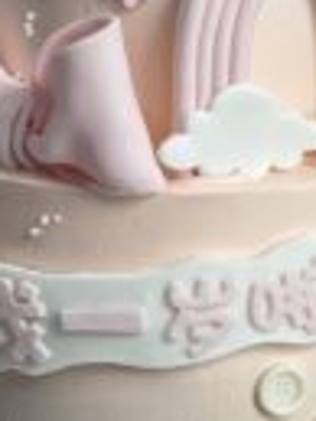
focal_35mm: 265
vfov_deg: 7.5
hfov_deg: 5.6
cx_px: 176
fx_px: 3220
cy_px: 106
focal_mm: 7.5
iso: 50
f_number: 2.2
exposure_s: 1/100
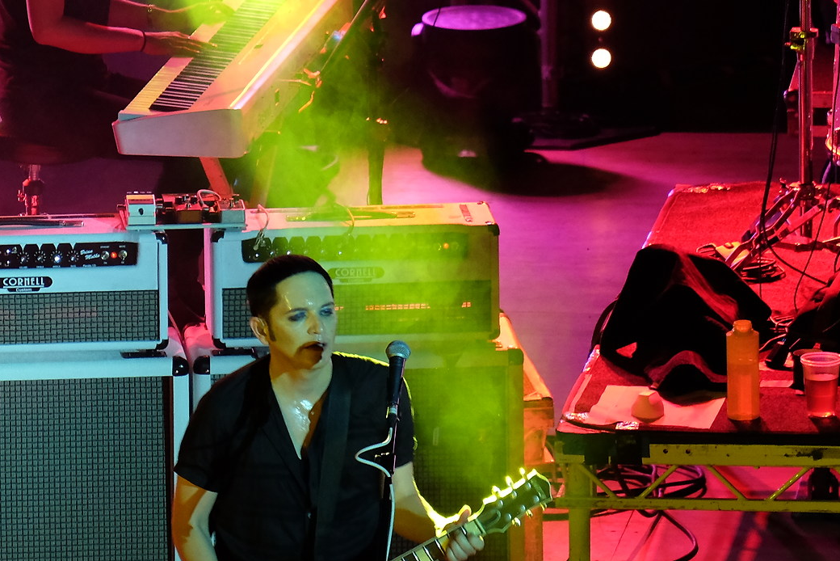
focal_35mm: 692
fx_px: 16150
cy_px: 375
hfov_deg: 3.0
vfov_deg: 2.0
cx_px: 308
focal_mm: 200
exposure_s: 1/125
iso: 1250
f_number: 4.8
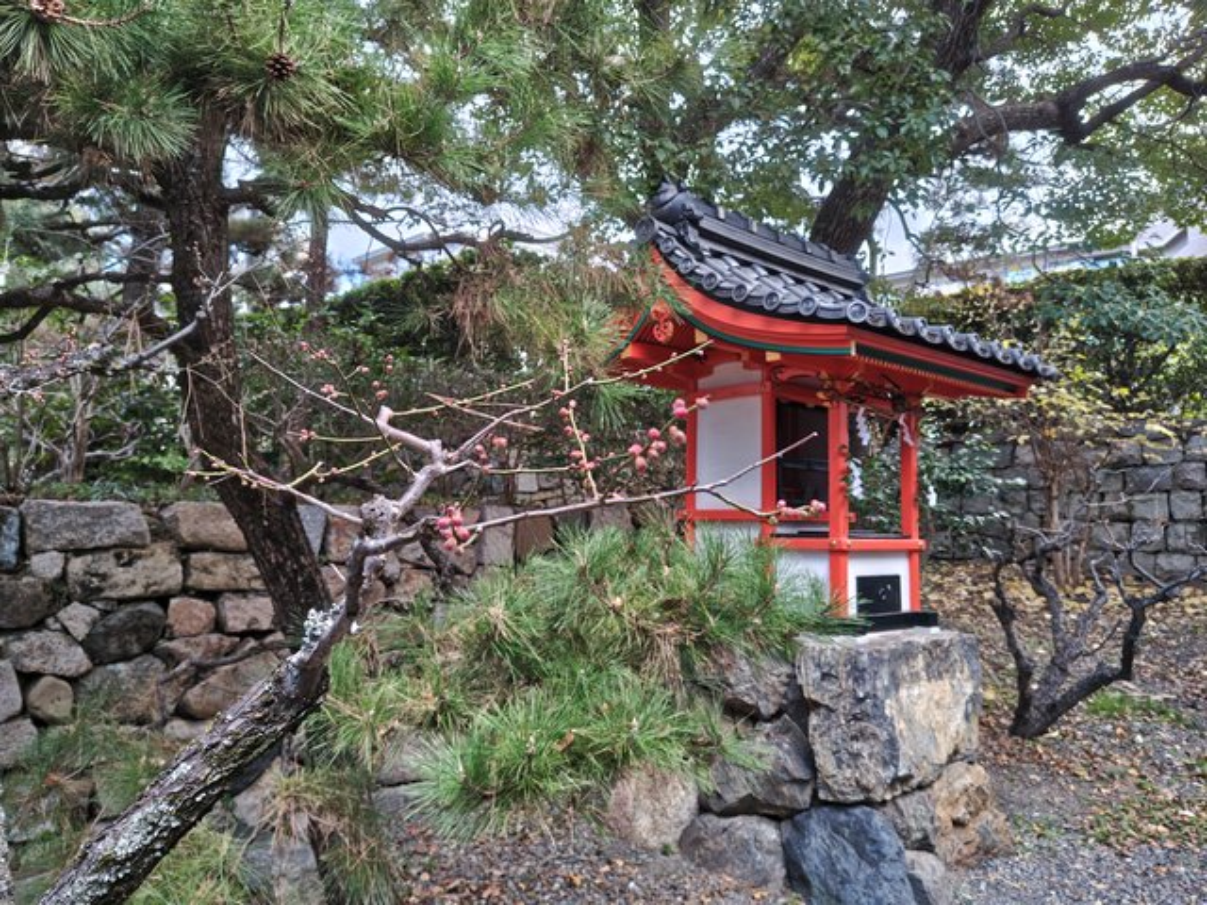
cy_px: 452
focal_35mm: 23
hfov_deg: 73.9
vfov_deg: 58.9
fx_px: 802
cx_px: 604
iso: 165
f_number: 1.9
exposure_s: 1/120
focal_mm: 5.56
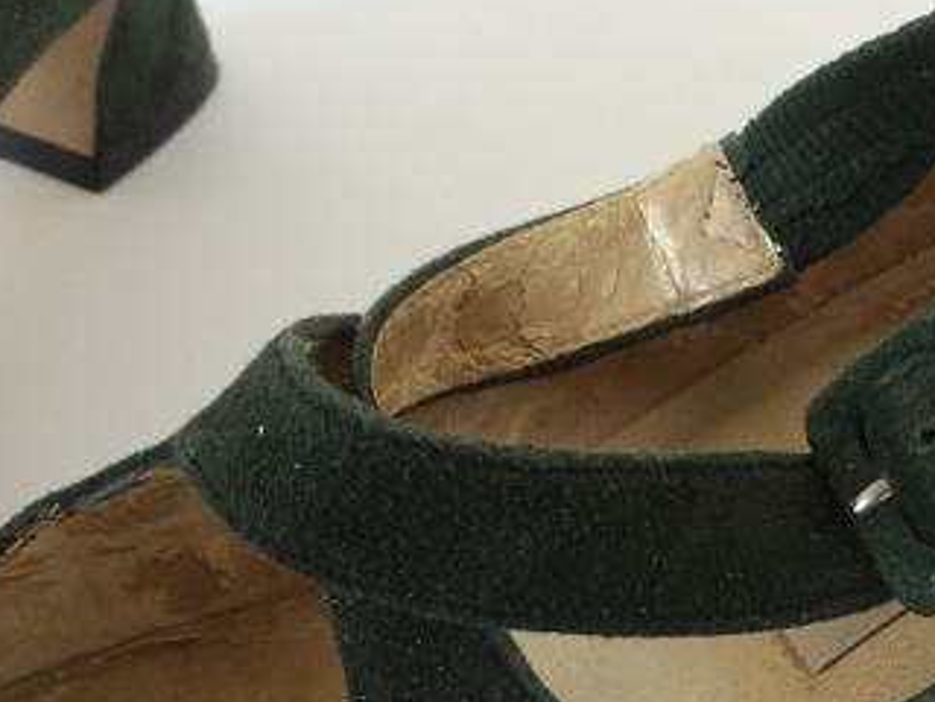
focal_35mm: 58
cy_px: 433
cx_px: 716
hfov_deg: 32.5
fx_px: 1567
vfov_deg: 25.2
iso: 40
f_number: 2.2
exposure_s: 1/60
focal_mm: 4.15
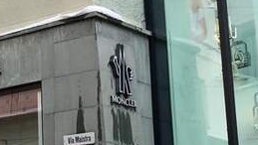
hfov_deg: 17.4
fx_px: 835
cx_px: 42
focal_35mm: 122
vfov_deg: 10.0
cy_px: 75
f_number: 2.2
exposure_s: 1/590
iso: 32
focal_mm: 4.15
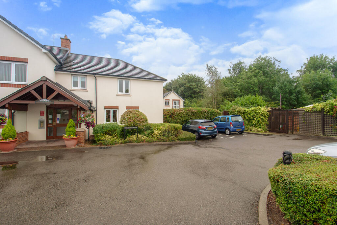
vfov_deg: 77.5
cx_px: 168
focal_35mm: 15
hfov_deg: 100.3
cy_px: 112
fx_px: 141
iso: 200
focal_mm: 10
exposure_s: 1/30
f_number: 7.1
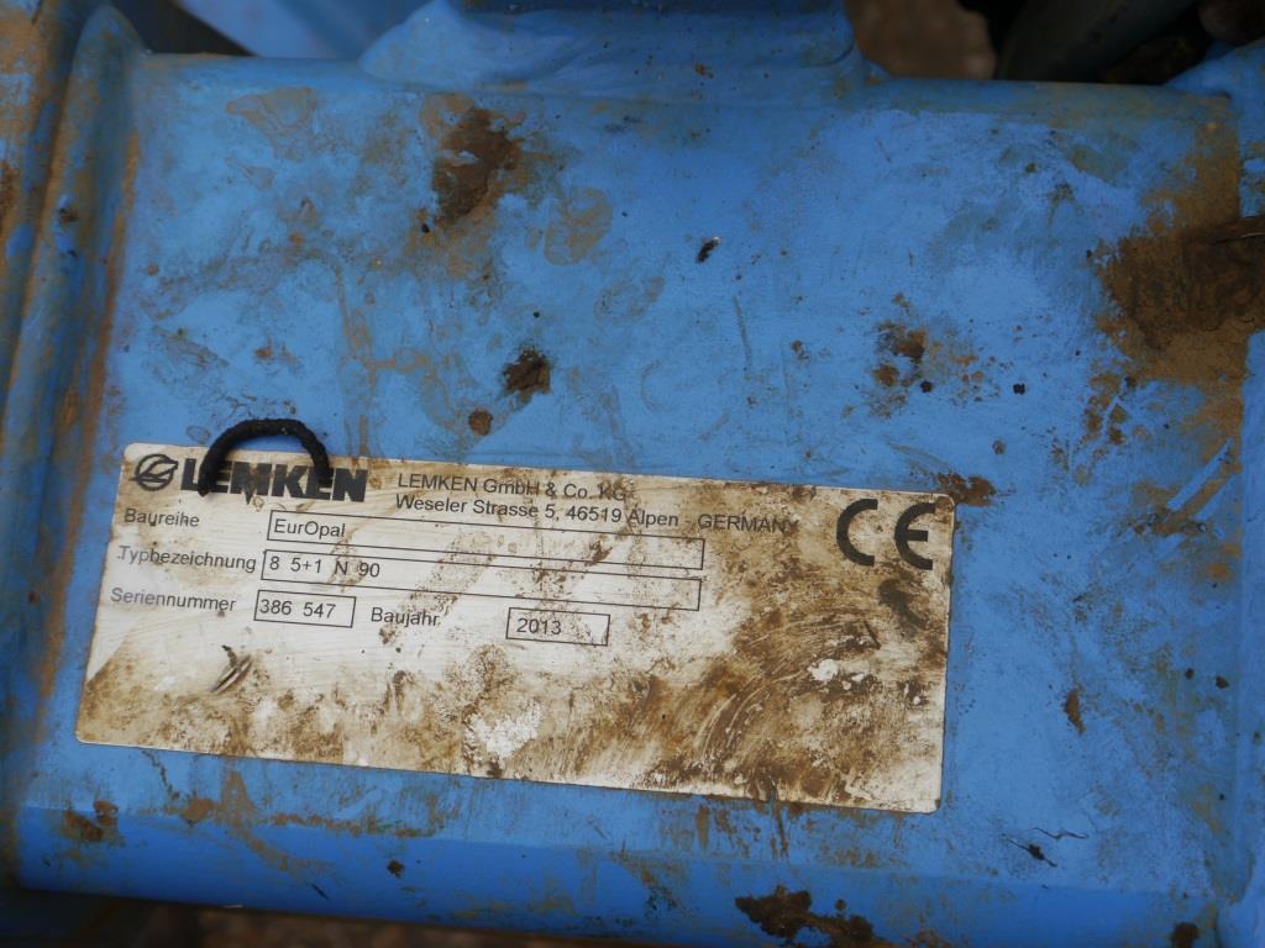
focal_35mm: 50
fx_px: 1827
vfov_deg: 29.1
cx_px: 632
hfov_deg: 38.2
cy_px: 474
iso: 160
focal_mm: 25
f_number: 6.3
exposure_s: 1/200
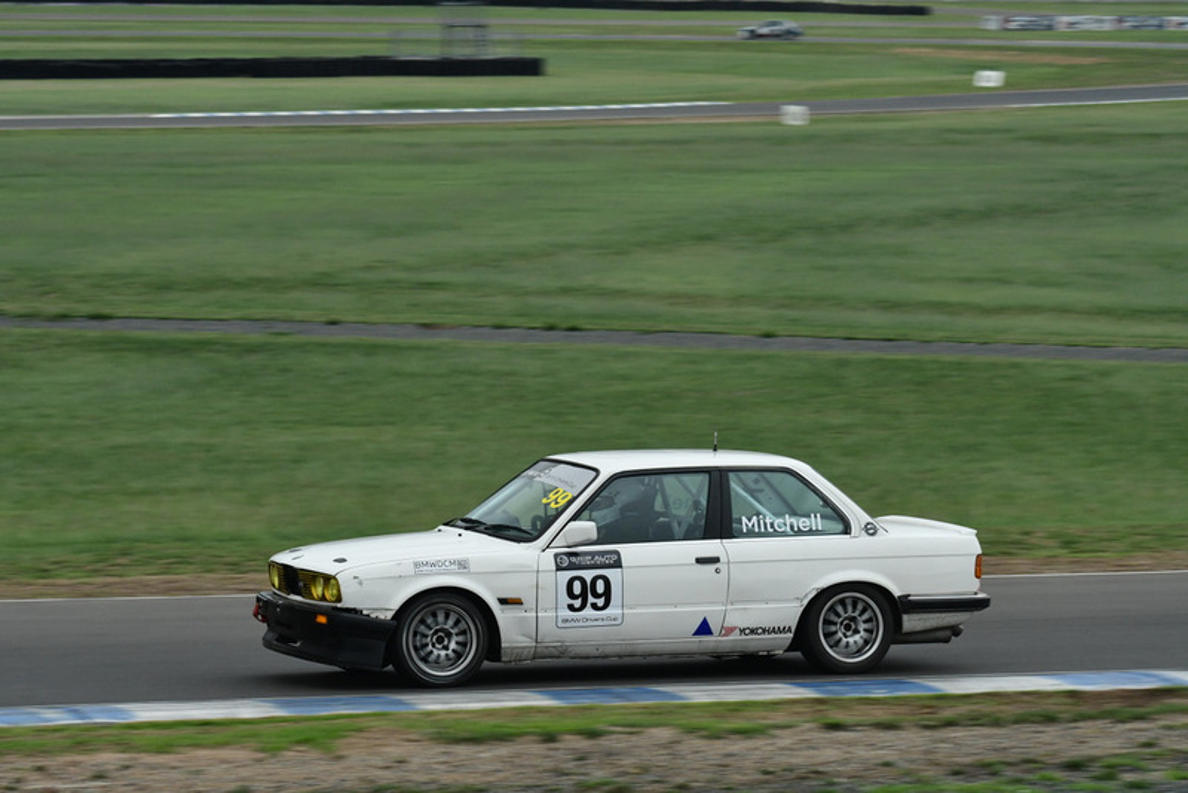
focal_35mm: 168
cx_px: 594
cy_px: 396
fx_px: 5546
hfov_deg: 12.2
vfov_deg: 8.2
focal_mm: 112
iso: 1600
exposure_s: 1/320
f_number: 11
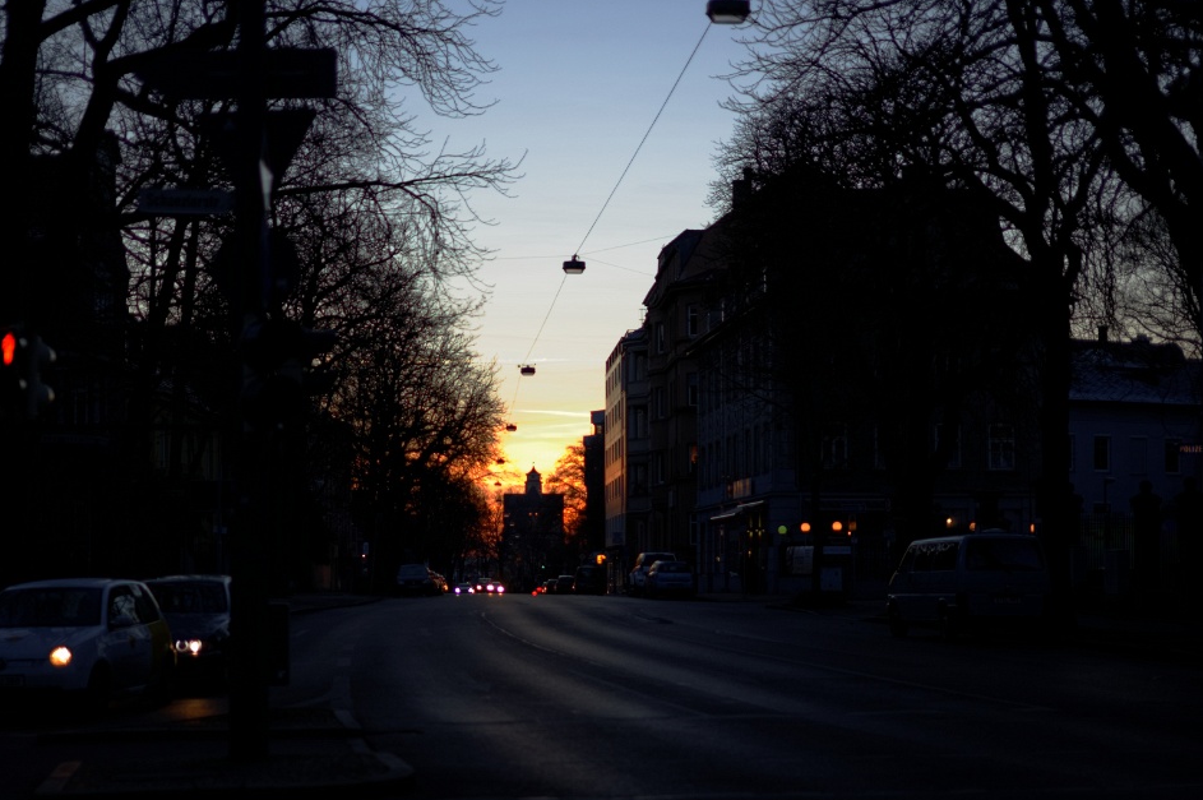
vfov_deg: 19.4
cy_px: 501
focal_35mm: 70
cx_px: 532
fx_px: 2337
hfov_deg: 28.8
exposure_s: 1/500
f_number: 1.4
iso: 200
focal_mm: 50
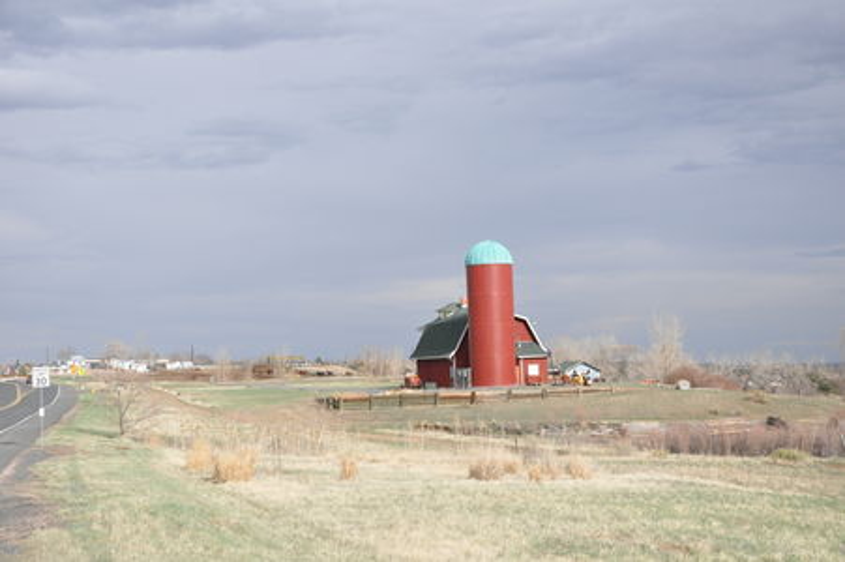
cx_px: 422
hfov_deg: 28.1
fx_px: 1689
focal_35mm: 72
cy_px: 281
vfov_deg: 18.9
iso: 1600
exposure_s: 1/4000
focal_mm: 48
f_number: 8
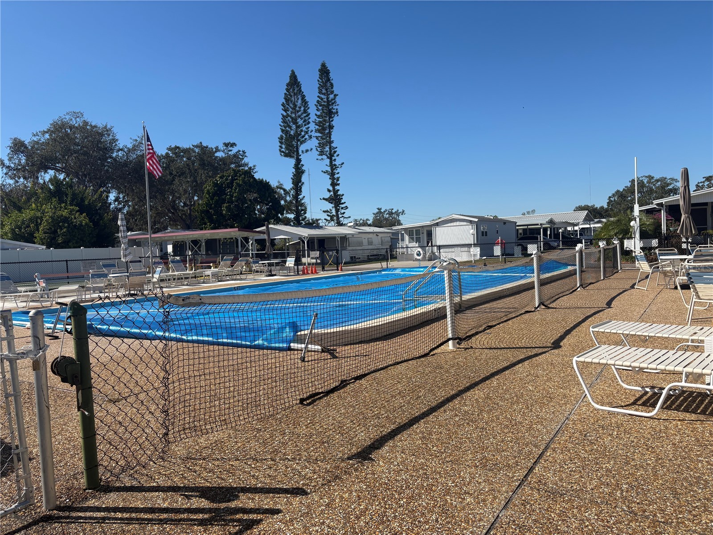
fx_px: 536
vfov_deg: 53.1
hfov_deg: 67.3
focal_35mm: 26
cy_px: 268
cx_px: 356
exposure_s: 1/4329
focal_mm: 5.96
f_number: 1.6
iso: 50
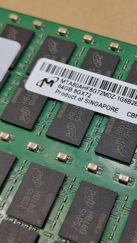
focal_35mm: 58
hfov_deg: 20.4
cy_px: 115
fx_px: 375
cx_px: 115
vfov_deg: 36.0
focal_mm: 4.36
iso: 50
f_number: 1.8
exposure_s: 1/223
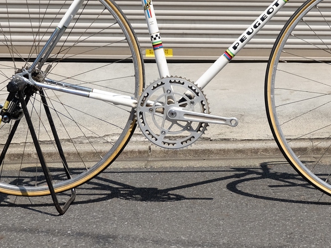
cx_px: 211
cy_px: 31
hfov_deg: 18.3
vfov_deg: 13.7
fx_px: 1023
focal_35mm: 107
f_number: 5.6
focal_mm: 34
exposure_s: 1/1000
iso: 250
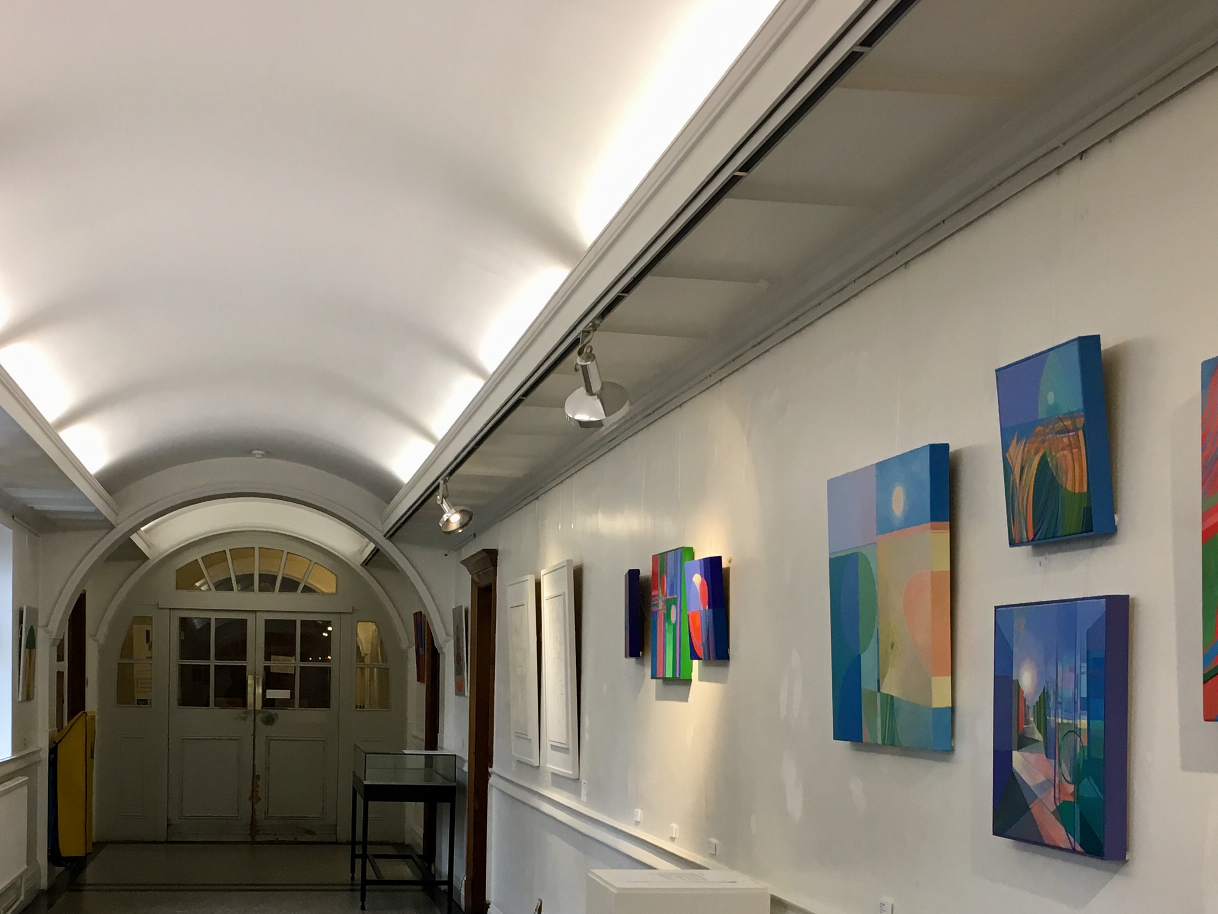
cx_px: 526
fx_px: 1689
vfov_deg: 29.6
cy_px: 731
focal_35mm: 48
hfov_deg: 39.6
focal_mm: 4.15
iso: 32
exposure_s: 1/33
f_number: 2.2
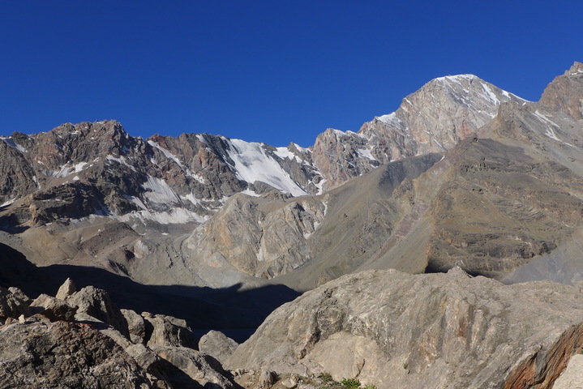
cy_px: 194
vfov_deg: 36.0
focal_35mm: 37
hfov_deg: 51.9
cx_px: 292
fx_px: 599
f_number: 3.2
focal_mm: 7.3
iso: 80
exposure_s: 1/1600
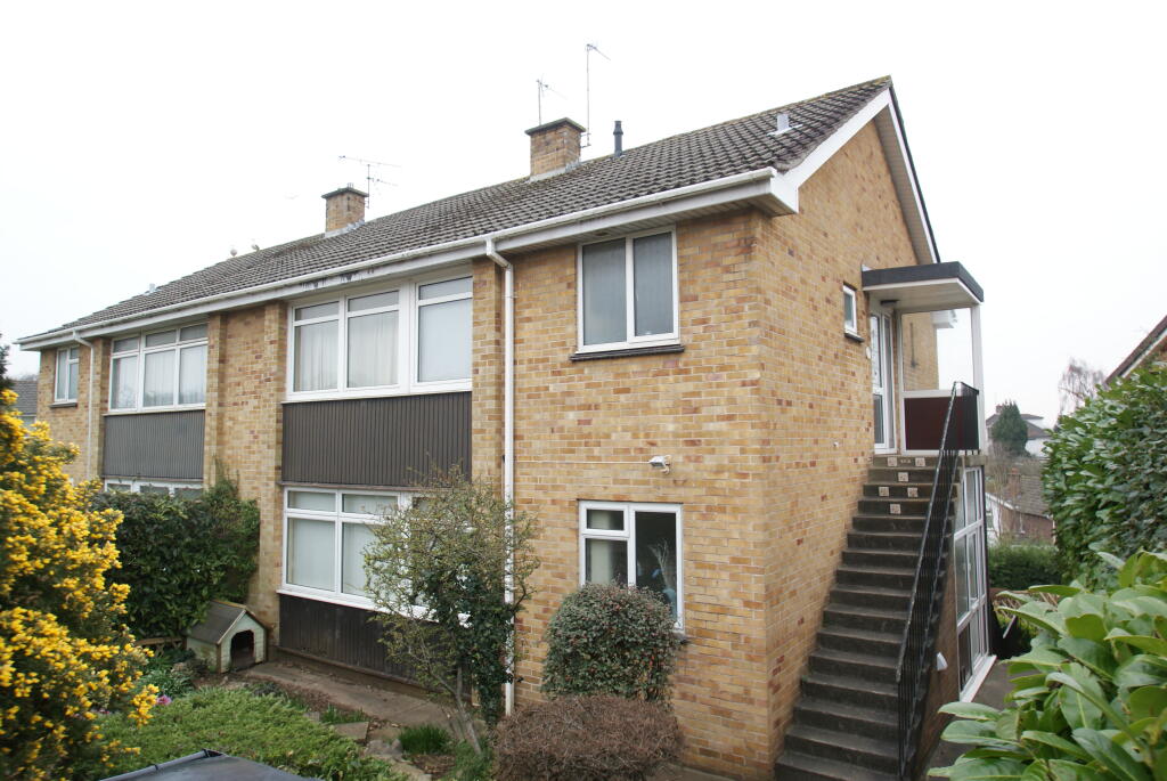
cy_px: 390
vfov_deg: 56.3
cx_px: 584
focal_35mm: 22
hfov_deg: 77.3
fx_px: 730
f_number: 6.3
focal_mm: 15
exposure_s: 1/50
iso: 100
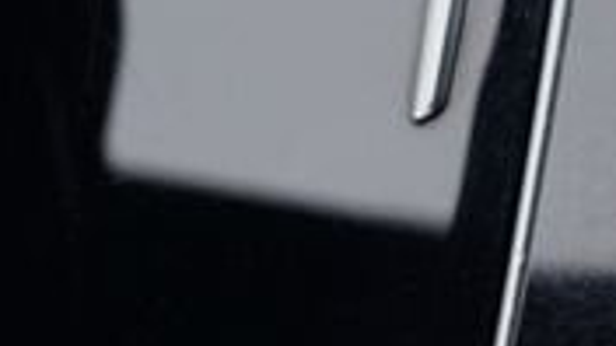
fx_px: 2385
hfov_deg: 14.2
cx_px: 780
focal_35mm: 146
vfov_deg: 8.3
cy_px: -19
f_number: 4
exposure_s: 1/60
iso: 1000
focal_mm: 24
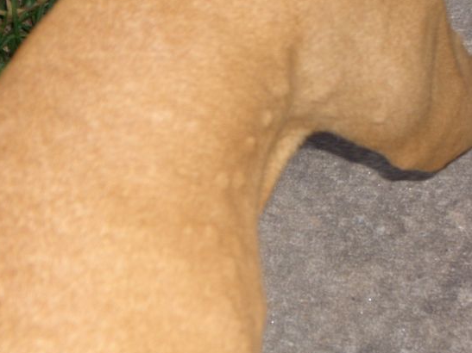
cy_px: 159
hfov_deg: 19.1
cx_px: 239
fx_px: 1404
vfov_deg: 14.4
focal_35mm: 103
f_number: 4.4
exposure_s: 1/60
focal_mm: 14.6
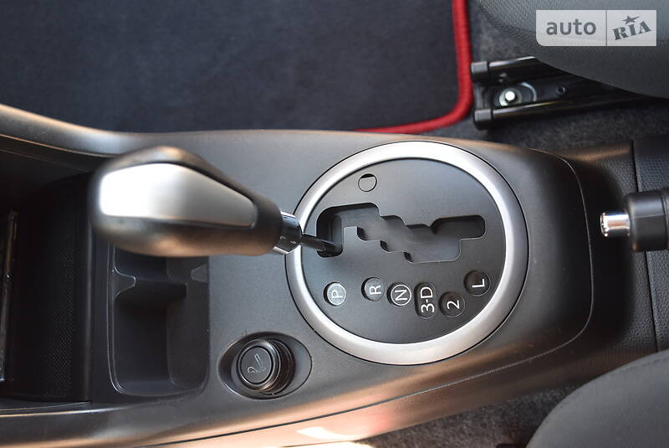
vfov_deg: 30.9
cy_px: 224
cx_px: 334
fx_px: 809
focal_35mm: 44
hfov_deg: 44.9
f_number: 4.2
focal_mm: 29
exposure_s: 1/60
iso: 500
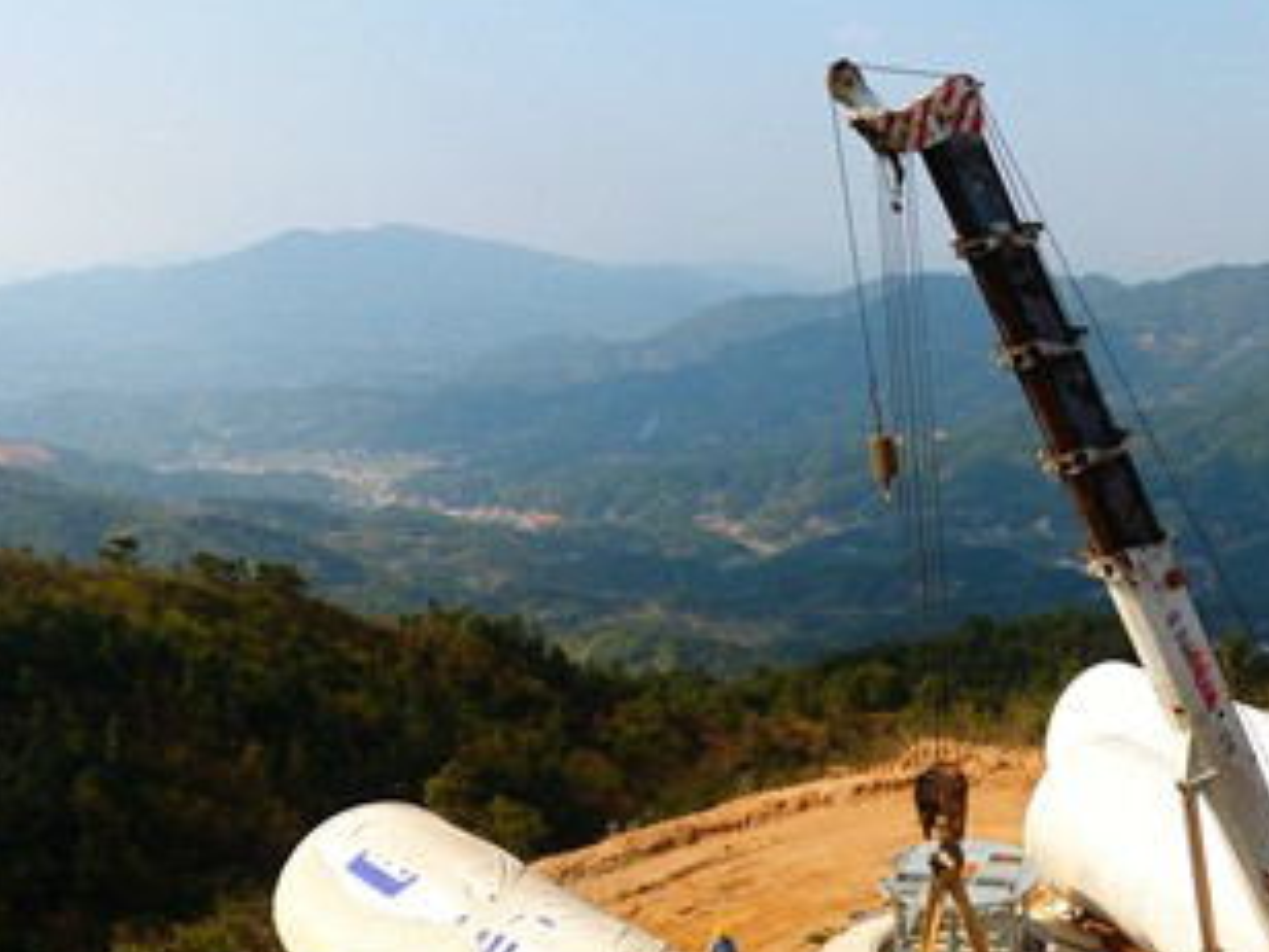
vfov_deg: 35.7
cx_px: 1137
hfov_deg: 43.8
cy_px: 750
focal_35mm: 39
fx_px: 1430
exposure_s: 1/650
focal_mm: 3.61
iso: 100
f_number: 2.8
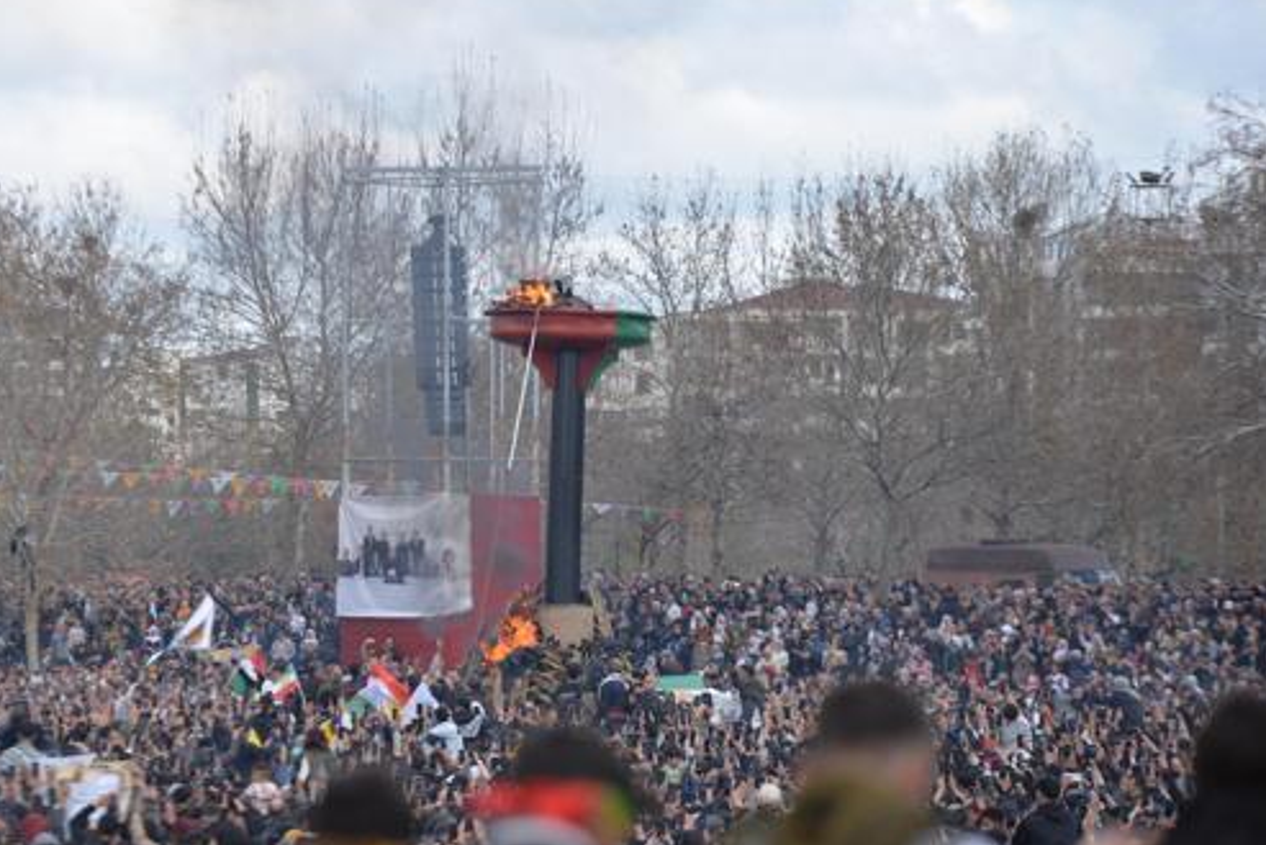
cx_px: 485
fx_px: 8759
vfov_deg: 5.5
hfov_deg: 8.3
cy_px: 493
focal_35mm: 249
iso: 320
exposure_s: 1/2000
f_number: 4.5
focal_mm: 200
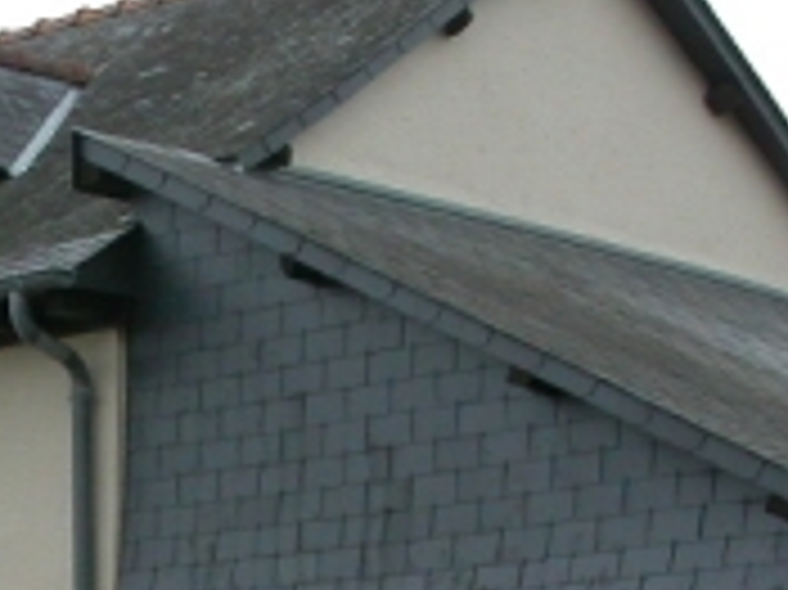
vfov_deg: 9.9
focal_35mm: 148
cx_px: -72
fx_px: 3367
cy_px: 667
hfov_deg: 13.1
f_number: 4.7
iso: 100
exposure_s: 1/113
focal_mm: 7.85
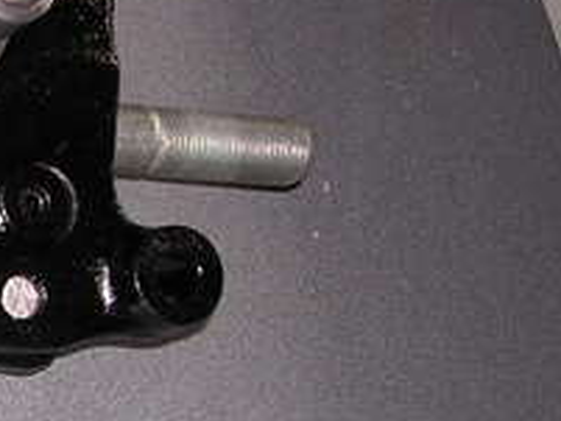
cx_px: -240
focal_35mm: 121
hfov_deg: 15.2
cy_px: 226
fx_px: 1962
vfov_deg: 12.3
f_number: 2.8
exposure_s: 1/60.1
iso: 100
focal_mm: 5.8
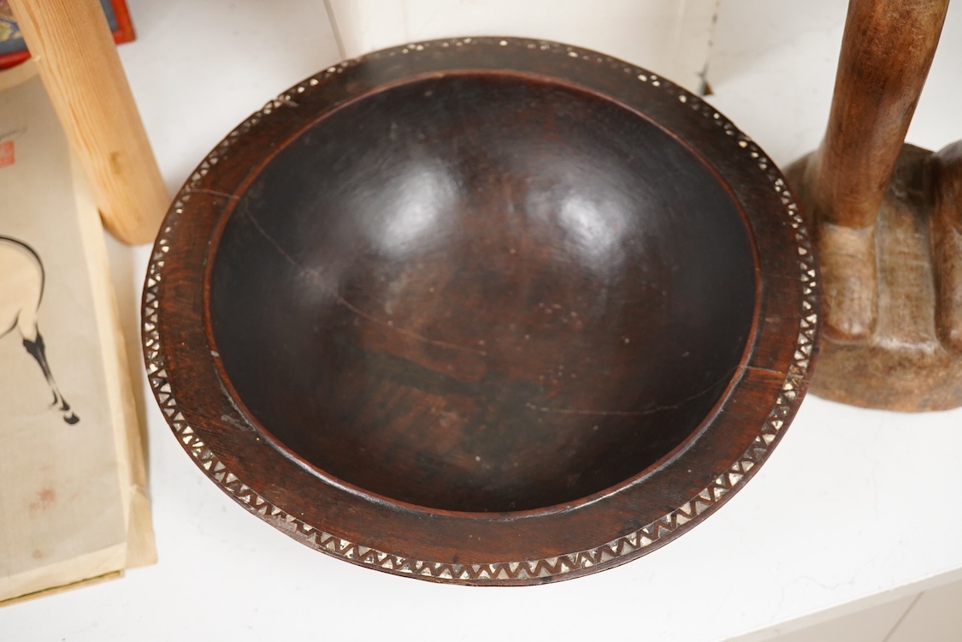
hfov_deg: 43.6
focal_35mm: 45
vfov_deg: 29.9
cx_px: 481
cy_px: 321
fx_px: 1202
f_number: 6.3
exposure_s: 1/160
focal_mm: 30
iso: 2500
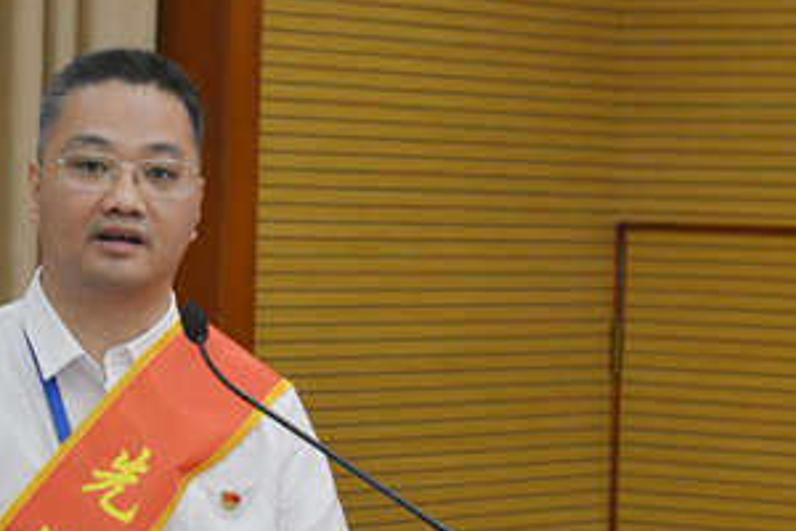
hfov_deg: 11.7
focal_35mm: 175
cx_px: 101
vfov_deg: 7.8
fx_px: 3869
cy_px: 376
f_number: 4.5
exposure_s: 1/160
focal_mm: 70
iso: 1100
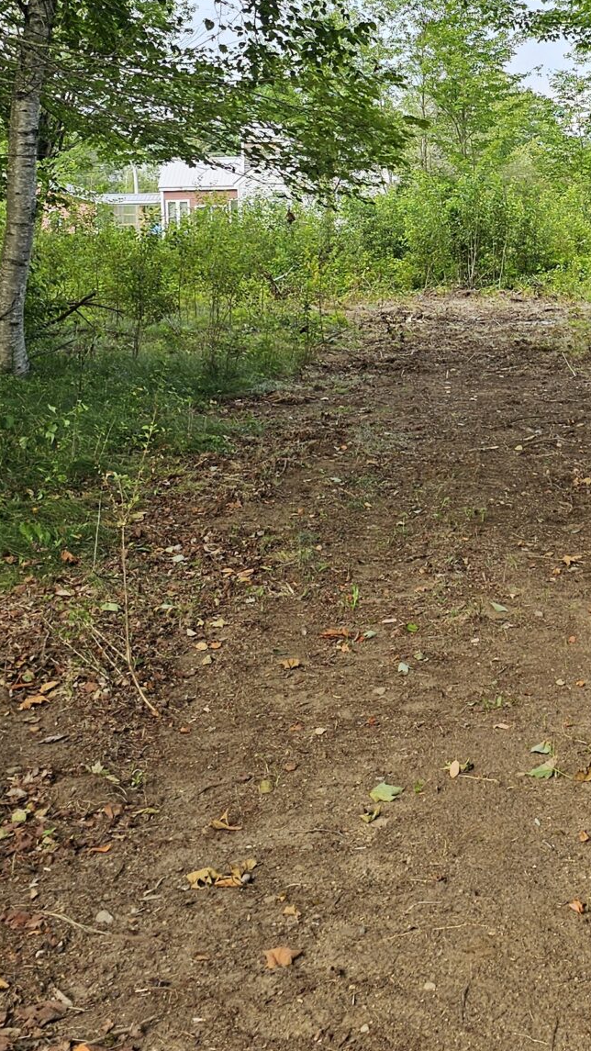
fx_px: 1560
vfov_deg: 36.0
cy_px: 214
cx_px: 628
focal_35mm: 56
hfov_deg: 20.6
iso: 10
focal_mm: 6.3
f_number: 1.7
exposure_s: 1/125
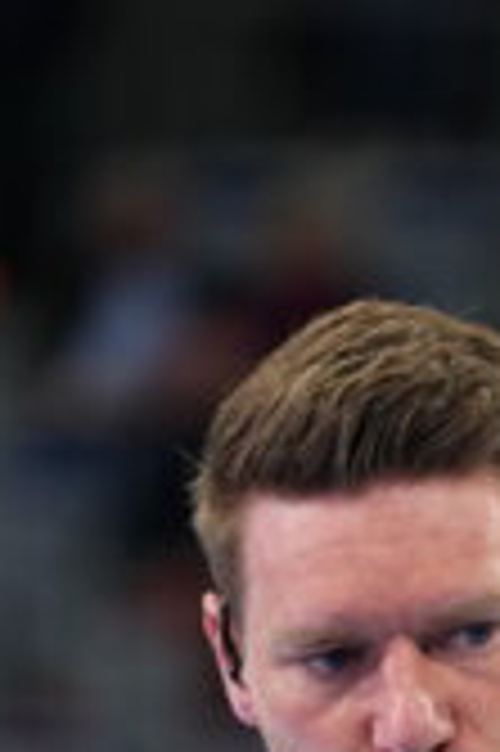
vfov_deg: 3.6
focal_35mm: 574
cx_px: 450
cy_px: 1189
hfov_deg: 2.4
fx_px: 11982
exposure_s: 1/250
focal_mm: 160
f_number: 2.8
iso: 250
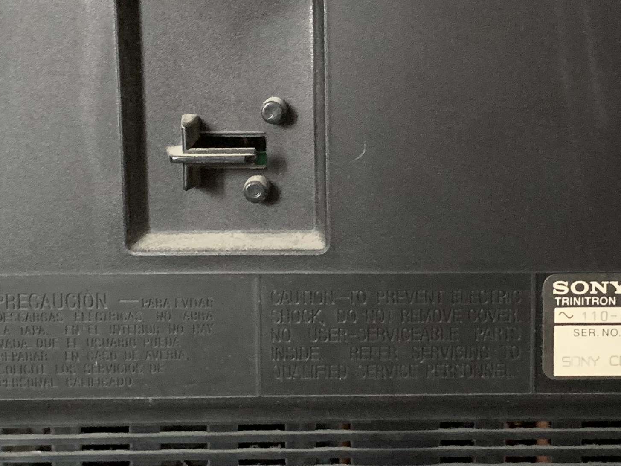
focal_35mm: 72
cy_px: 199
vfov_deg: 20.4
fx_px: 1292
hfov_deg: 26.8
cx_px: 424
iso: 800
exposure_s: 1/30
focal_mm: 4.25
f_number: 1.8
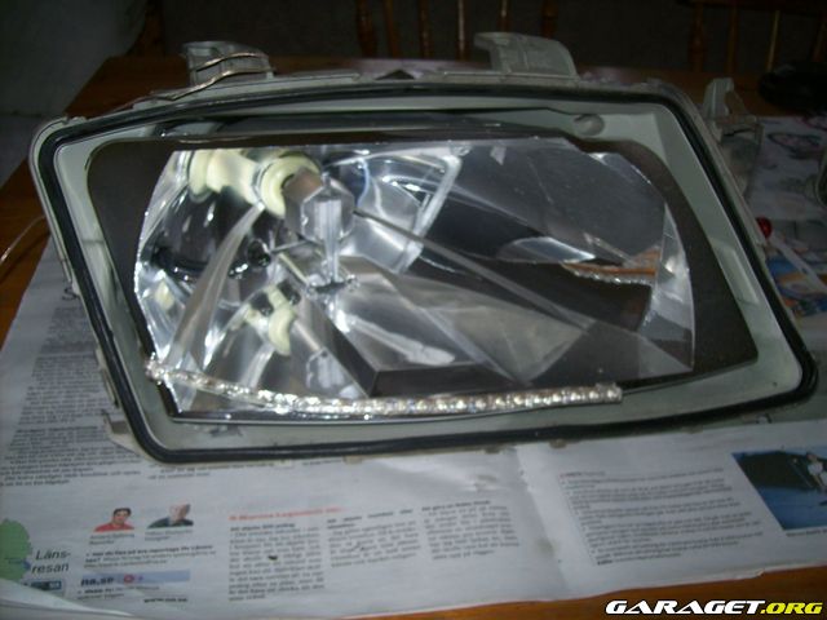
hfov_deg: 51.4
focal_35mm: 36
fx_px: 860
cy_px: 310
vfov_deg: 39.7
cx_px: 414
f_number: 2.7
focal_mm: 6
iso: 80
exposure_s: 1/64
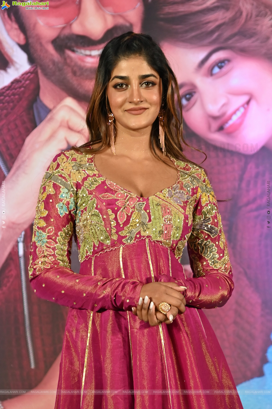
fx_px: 1326
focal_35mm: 117
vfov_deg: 17.5
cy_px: 204
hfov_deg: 11.7
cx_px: 136
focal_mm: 78
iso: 640
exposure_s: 1/125
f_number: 4.5
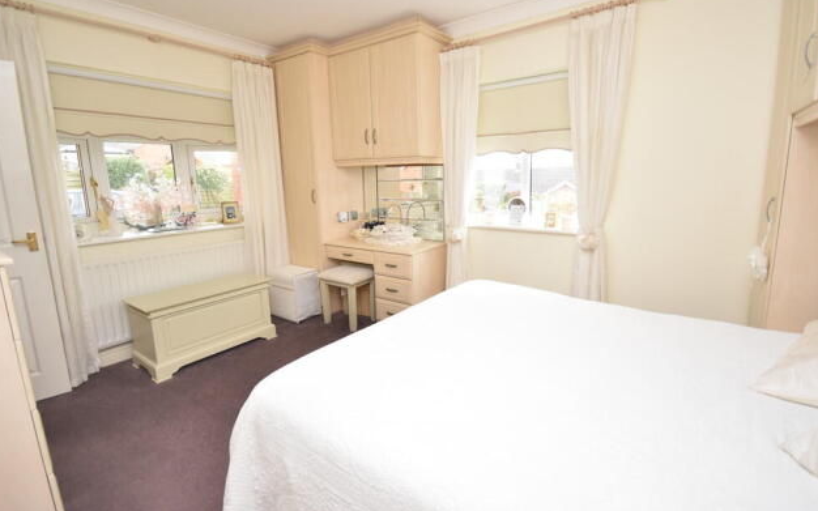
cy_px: 236
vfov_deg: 71.1
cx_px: 421
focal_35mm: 16
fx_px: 357
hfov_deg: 97.8
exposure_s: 1/160
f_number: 4.5
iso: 800
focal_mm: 10
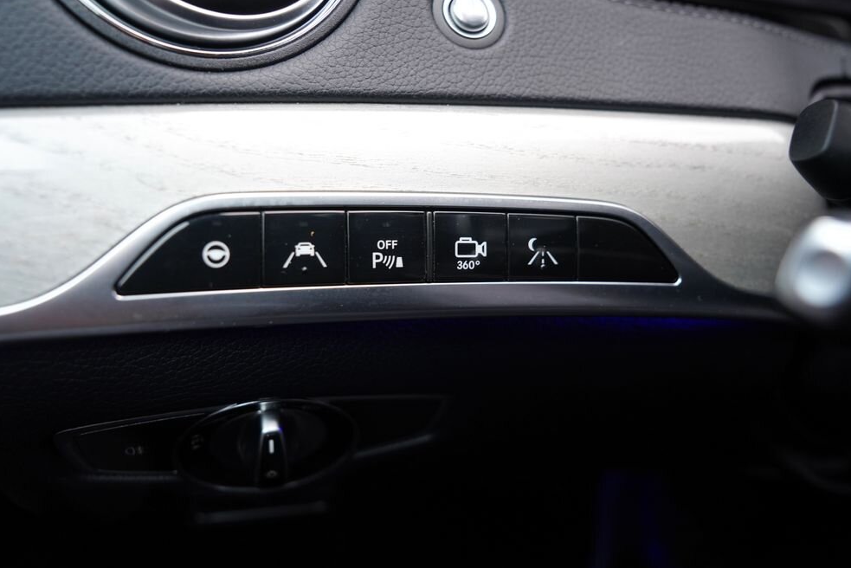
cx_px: 426
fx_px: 591
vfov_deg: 51.3
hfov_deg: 71.5
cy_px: 280
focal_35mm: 25
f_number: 4
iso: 400
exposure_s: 1/60
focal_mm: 24
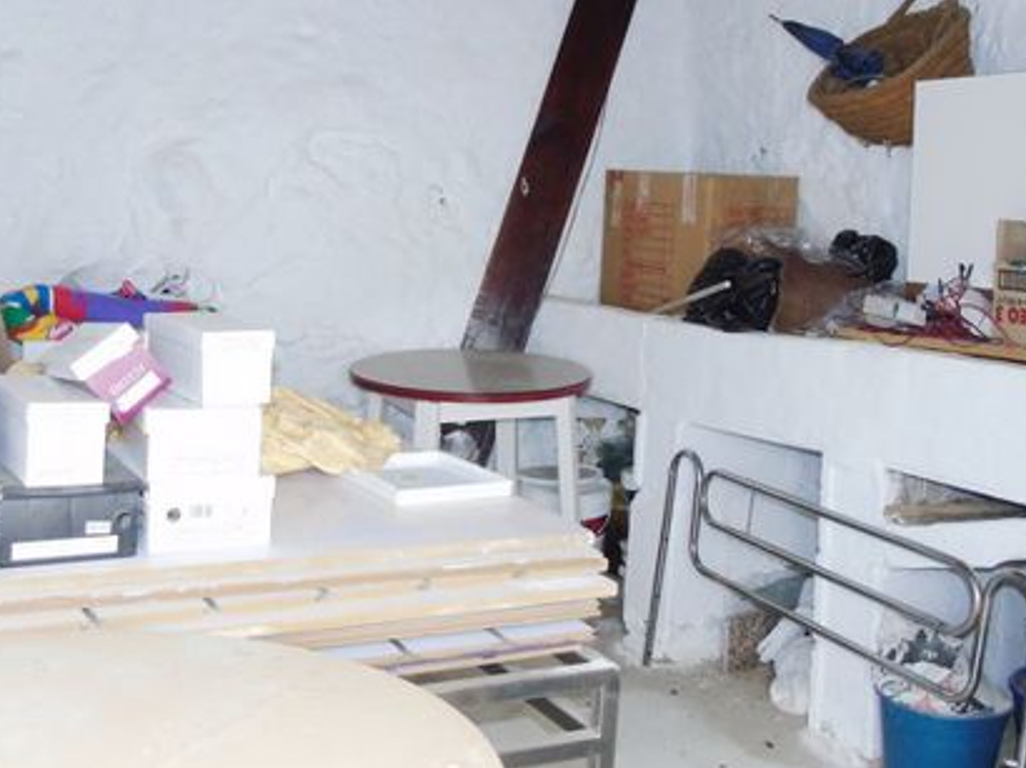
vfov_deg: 33.3
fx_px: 1274
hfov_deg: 43.9
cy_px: 258
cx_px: 504
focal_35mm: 43
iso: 200
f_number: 3.4
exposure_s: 1/30
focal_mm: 4.4
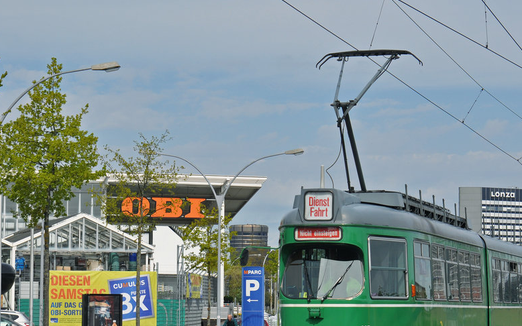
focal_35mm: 113
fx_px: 1607
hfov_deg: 18.4
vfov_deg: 11.6
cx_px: 303
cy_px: 213
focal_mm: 48
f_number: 6.3
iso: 200
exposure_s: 1/1000
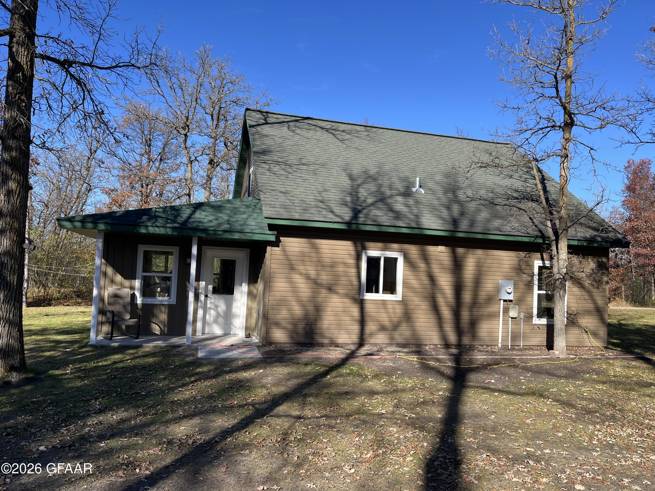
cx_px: 328
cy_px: 246
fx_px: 492
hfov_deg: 67.3
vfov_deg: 53.1
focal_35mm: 26
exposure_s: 1/983
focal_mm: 5.1
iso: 50
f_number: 1.6
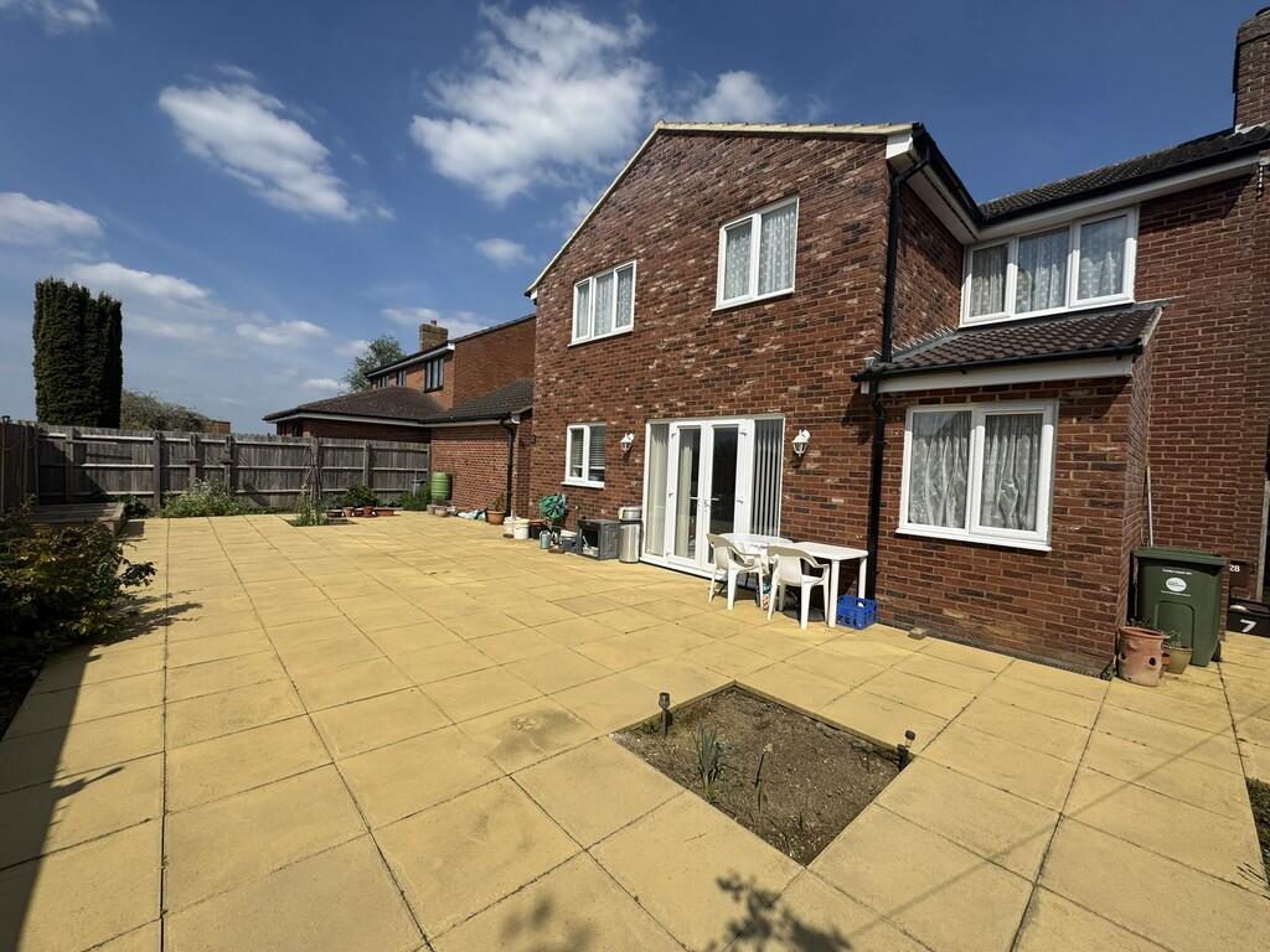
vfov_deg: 85.7
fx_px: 514
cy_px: 476
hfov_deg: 102.1
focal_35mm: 14
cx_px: 635
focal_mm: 2.22
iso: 50
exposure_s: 1/3906
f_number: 2.2
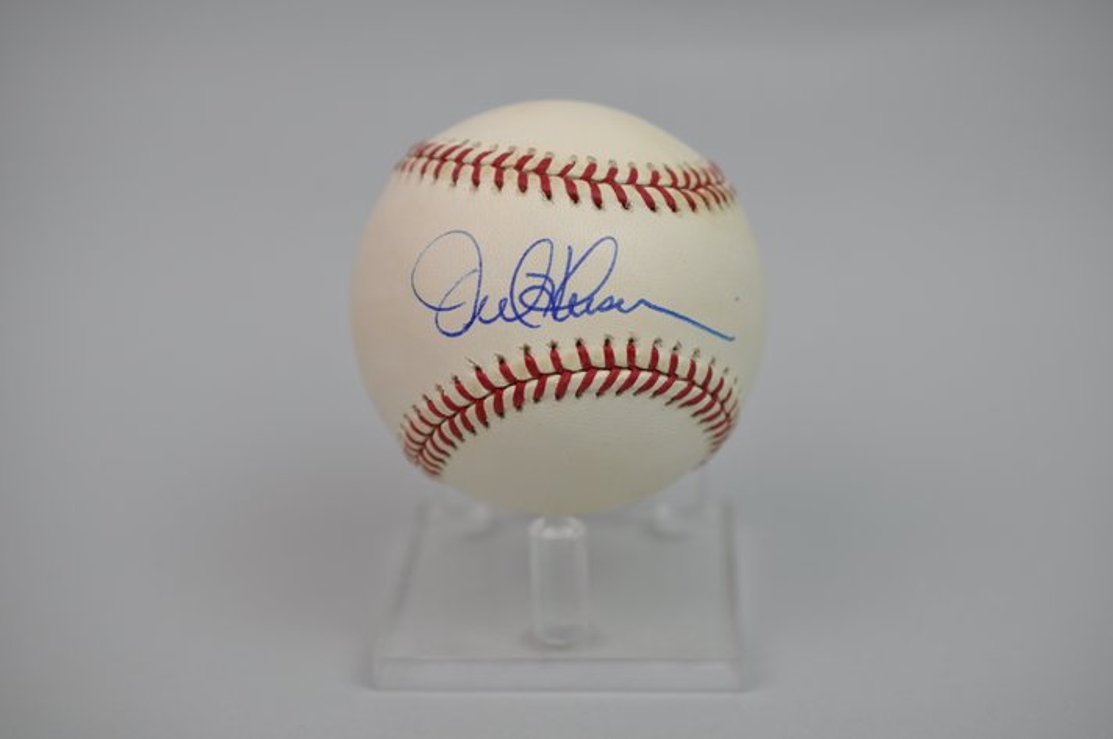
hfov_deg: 33.4
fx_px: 1853
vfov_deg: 22.6
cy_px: 370
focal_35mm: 60
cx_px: 556
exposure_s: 1/80
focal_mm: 40
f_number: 4
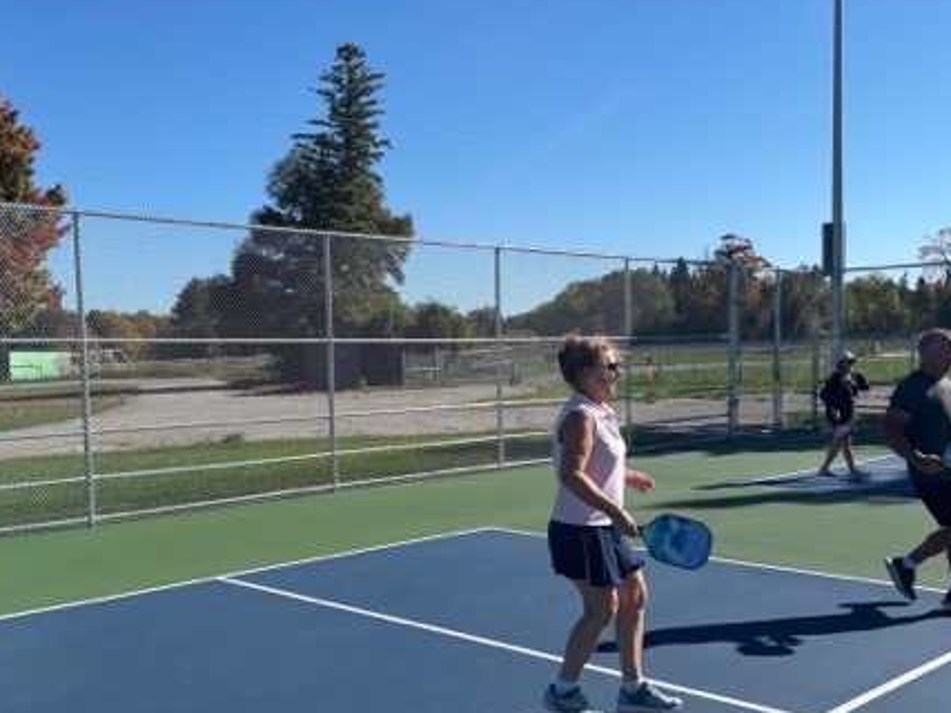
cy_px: 434
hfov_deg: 47.5
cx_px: 370
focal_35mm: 39
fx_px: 1071
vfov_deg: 36.6
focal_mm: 5.96
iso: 50
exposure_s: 1/3205
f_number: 1.6
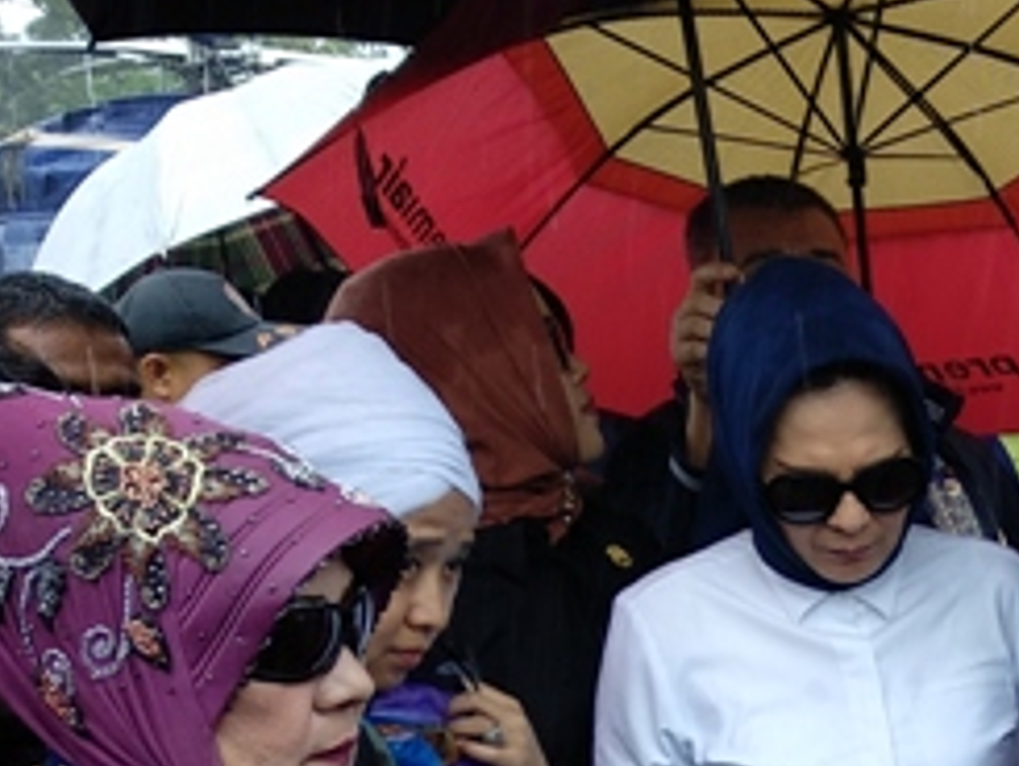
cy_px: 974
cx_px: 1456
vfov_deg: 16.5
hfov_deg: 20.3
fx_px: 2503
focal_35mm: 85
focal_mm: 3.81
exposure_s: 1/50
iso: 100
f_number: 2.2
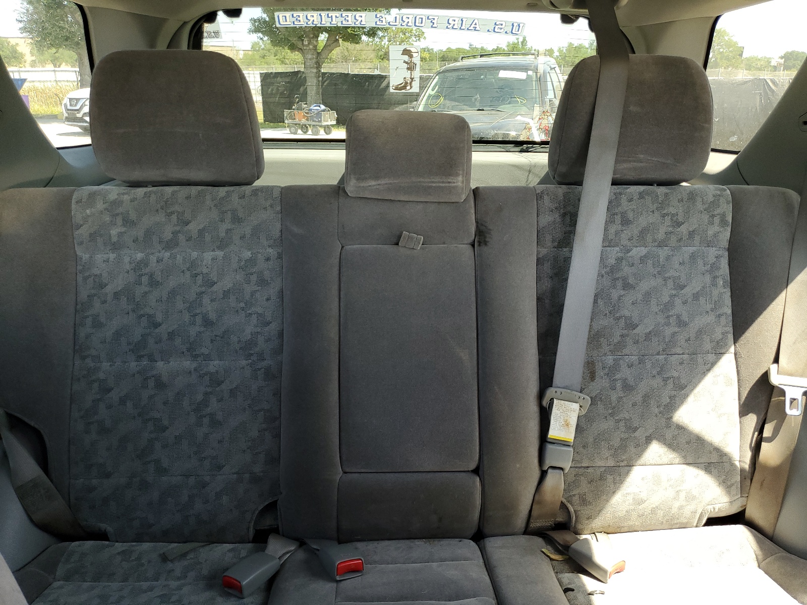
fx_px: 606
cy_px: 302
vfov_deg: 53.1
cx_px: 404
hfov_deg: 67.3
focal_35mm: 26
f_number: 1.5
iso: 75
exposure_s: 1/120
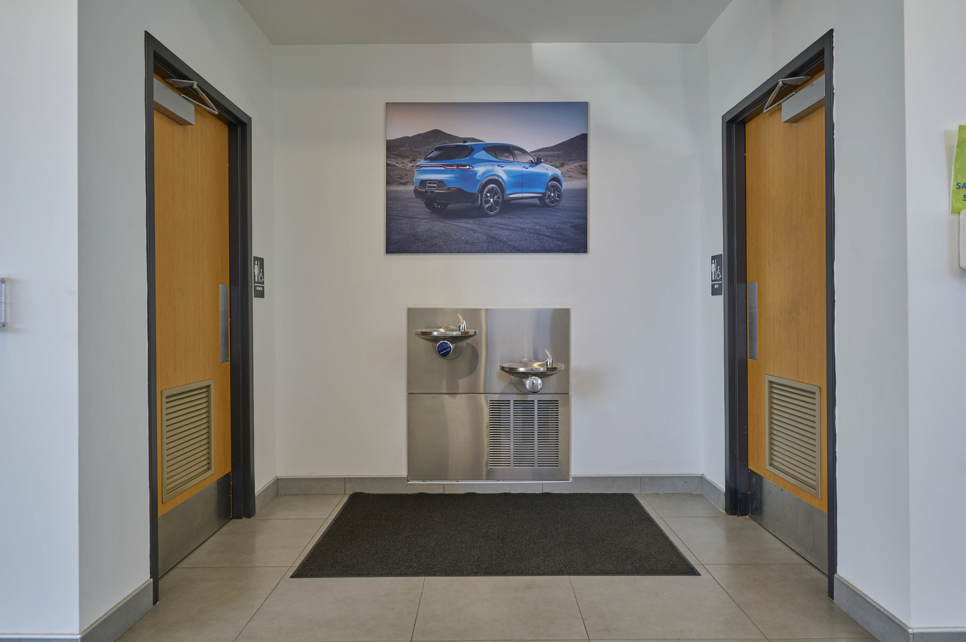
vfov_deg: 58.3
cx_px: 483
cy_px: 321
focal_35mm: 22
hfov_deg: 79.9
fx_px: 576
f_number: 5
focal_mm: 21.5
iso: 250
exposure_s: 1/100
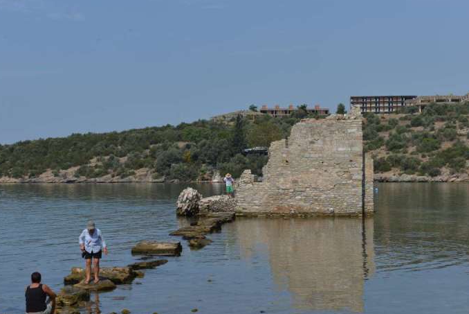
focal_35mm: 59
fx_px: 769
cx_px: 201
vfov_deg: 23.0
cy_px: 170
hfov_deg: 33.9
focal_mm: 50
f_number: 9
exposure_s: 1/200
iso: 100
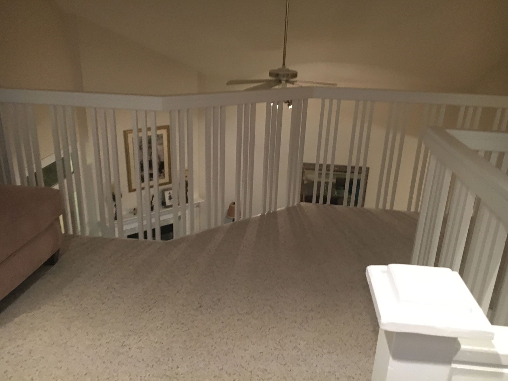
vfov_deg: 48.2
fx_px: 426
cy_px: 190
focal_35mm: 29
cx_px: 254
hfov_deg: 61.7
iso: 250
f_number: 2.2
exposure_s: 1/15
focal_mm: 4.15
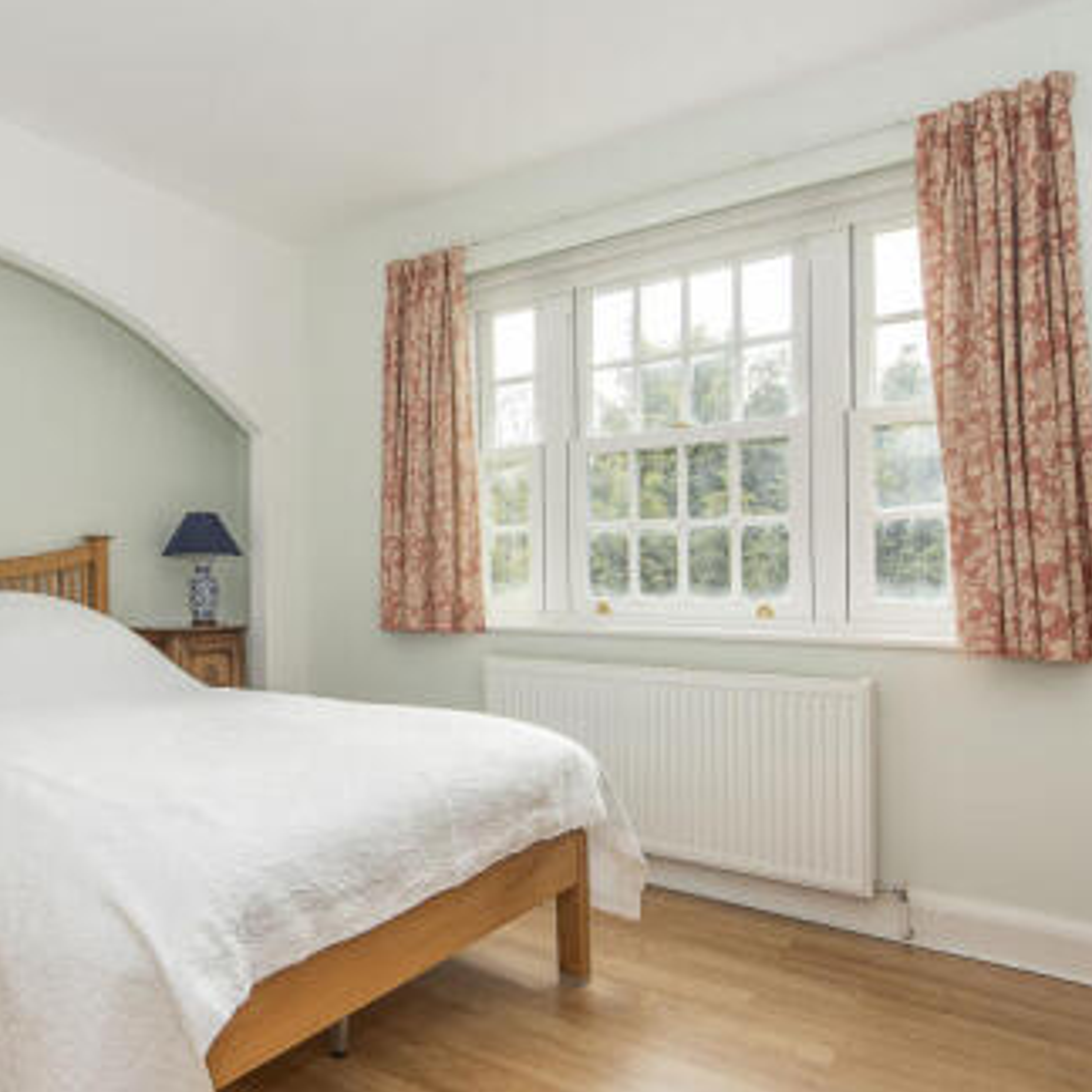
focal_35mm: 24
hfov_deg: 61.0
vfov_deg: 64.8
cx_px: 260
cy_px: 618
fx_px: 857
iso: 500
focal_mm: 14
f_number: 6.3
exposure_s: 1/160
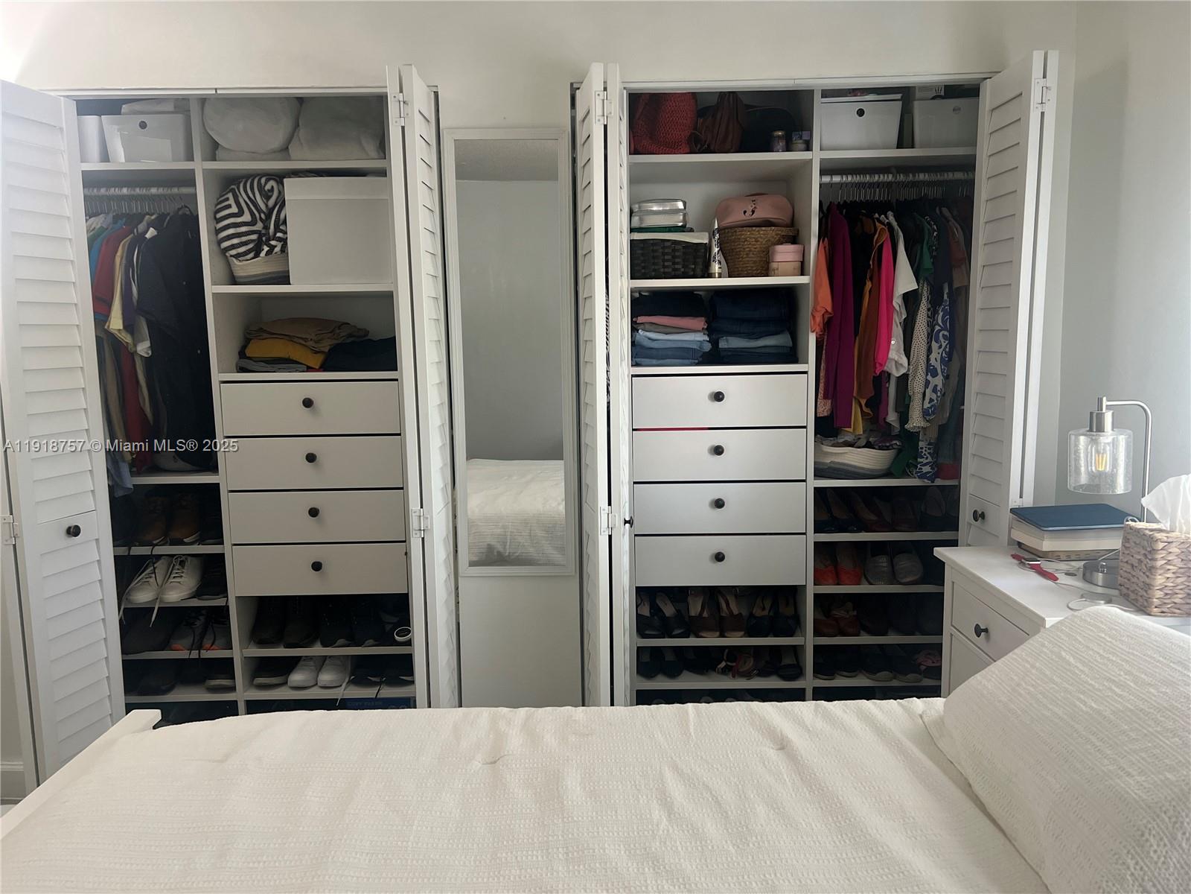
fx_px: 895
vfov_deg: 53.1
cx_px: 596
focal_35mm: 26
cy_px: 447
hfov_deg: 67.3
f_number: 1.5
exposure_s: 1/60
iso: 250
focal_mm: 5.7
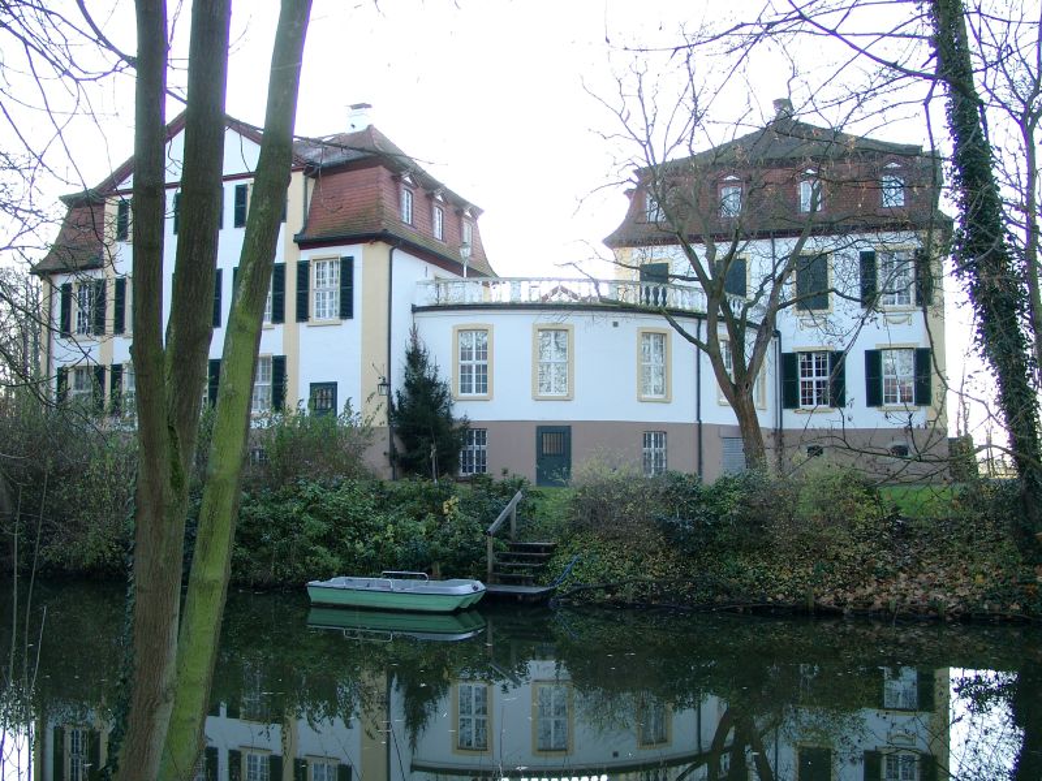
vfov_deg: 41.8
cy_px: 390
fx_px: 1023
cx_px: 521
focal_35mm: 34
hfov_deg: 54.0
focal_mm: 7.13
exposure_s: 1/94.4
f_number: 2.8
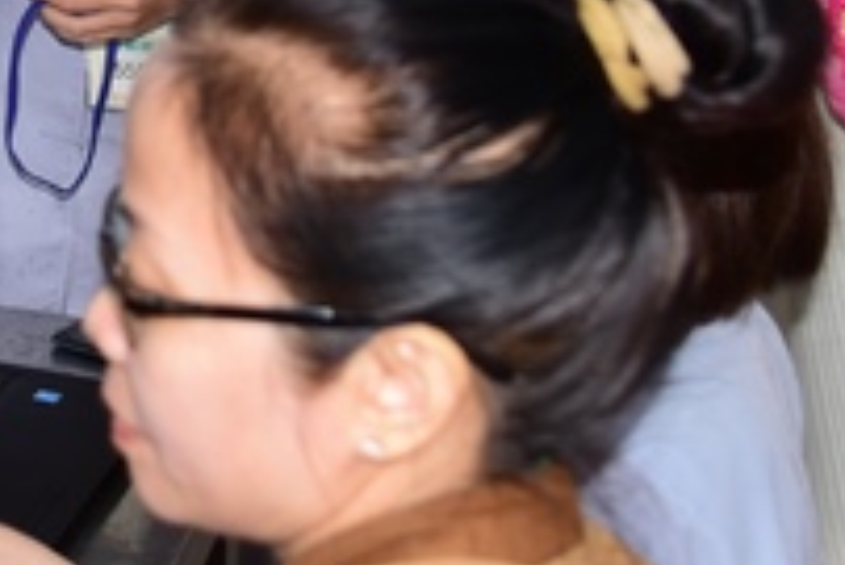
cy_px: -247
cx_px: -247
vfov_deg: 10.9
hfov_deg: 15.9
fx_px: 2866
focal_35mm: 122
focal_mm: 38
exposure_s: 1/40
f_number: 4
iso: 800
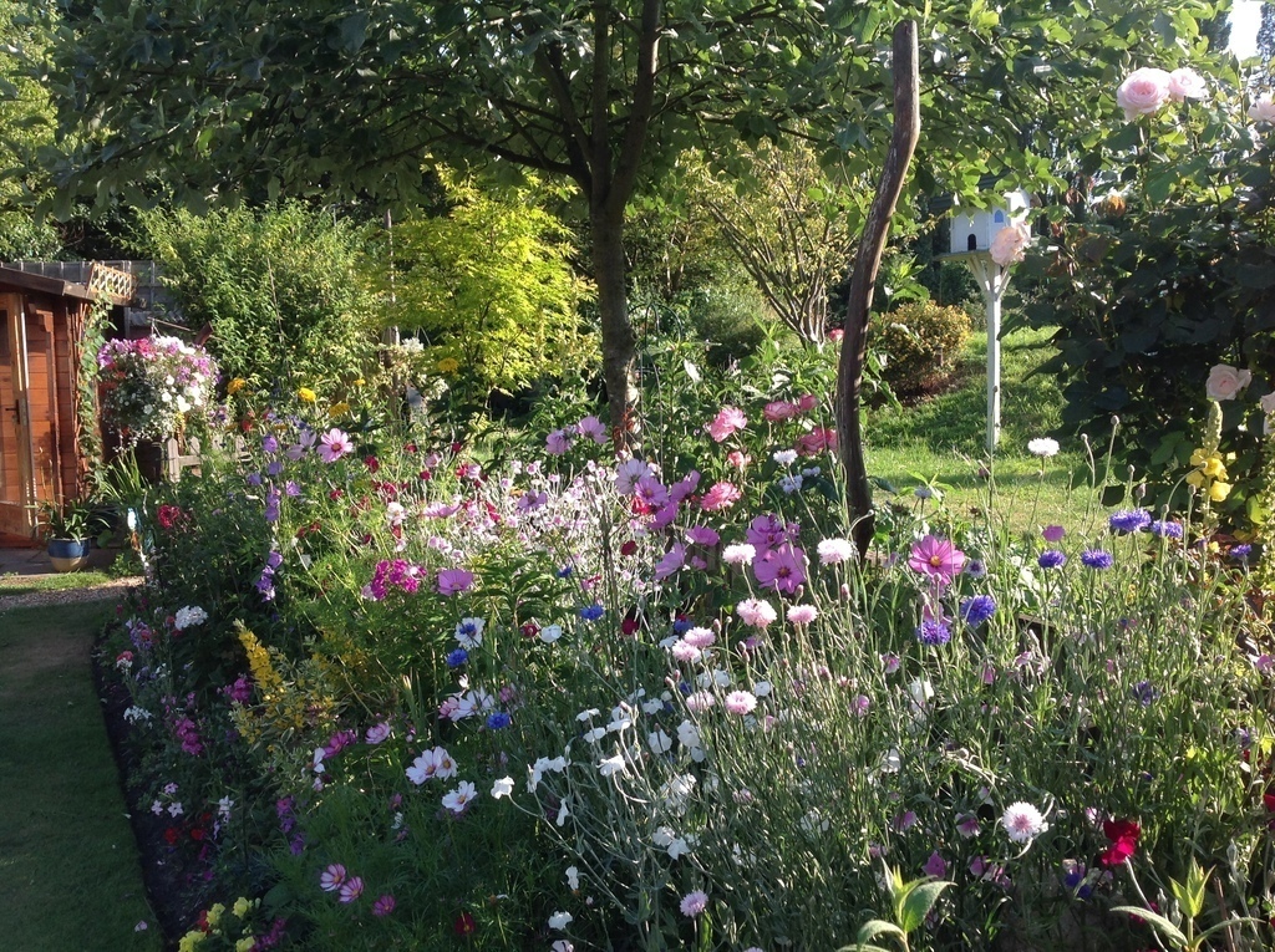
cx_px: 638
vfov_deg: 40.6
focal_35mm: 35
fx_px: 1287
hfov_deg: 52.7
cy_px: 476
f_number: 2.4
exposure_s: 1/392
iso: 50
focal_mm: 4.28
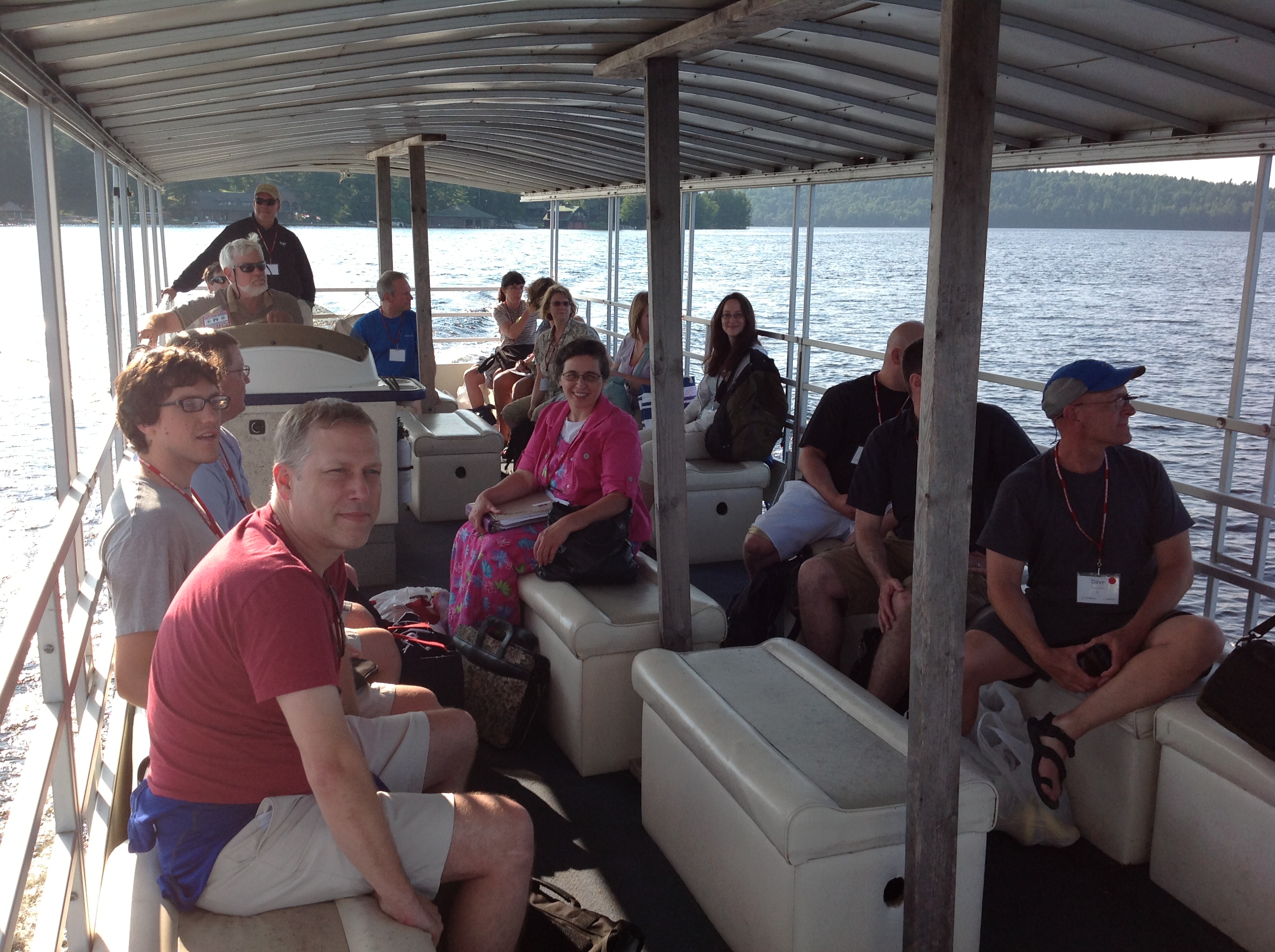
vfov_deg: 40.6
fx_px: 1287
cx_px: 638
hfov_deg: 52.7
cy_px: 476
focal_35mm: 35
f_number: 2.4
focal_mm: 4.28
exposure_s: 1/719
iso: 50
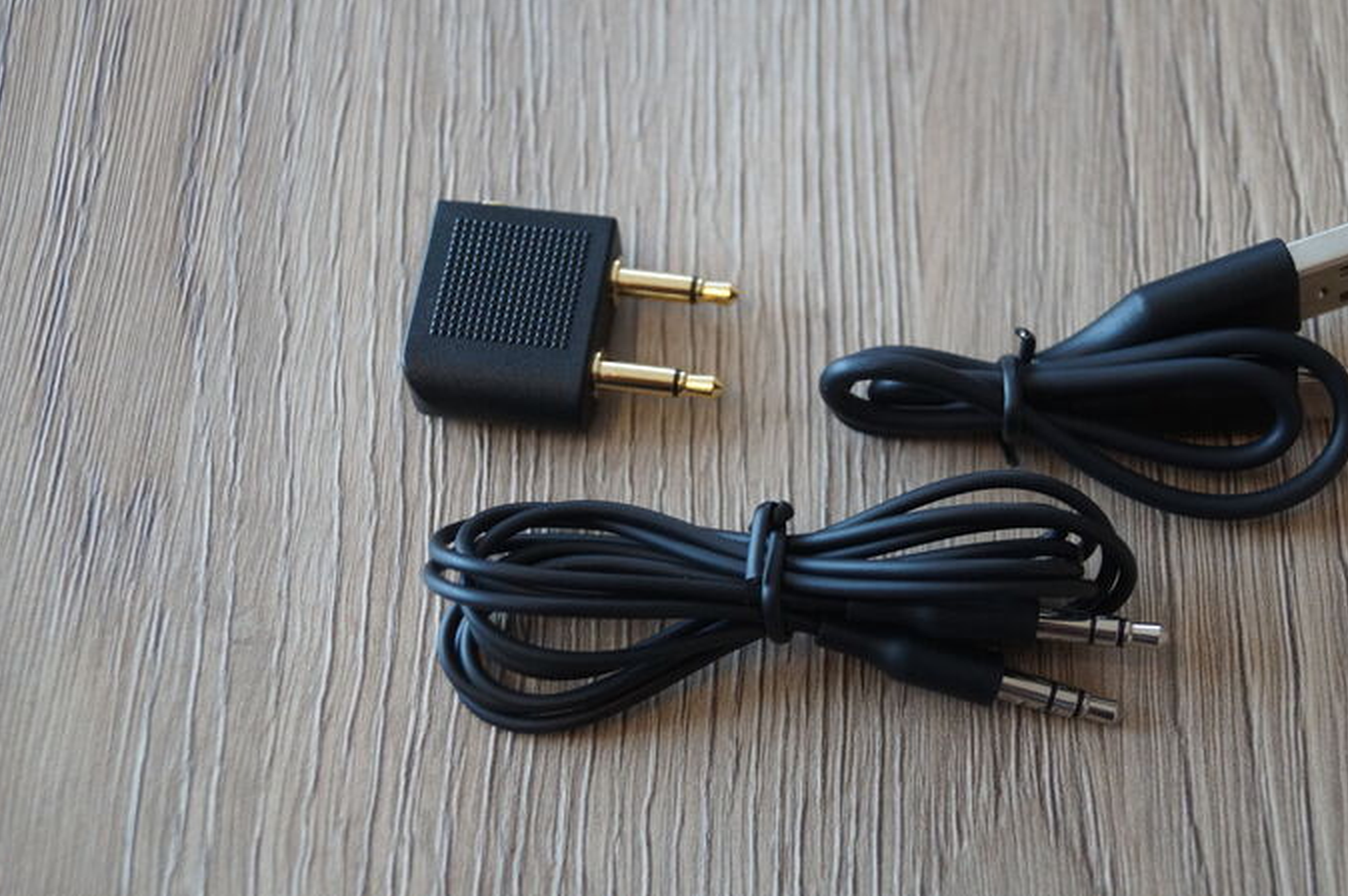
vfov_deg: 21.0
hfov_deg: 31.1
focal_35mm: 65
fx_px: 2417
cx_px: 810
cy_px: 454
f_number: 5
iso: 800
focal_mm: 35
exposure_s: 1/160
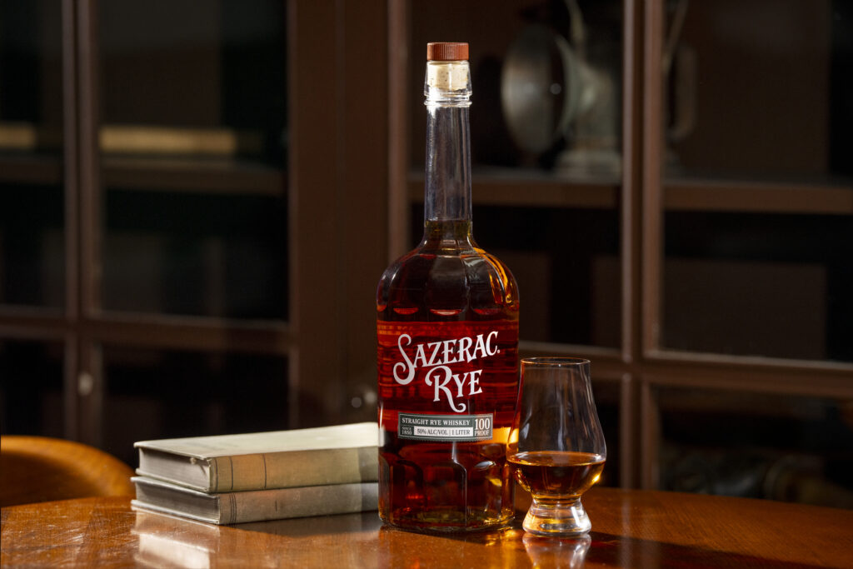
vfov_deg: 9.6
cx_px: 426
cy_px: 284
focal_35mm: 143
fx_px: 3389
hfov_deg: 14.3
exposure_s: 1/200
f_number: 5
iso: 1250
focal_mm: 143
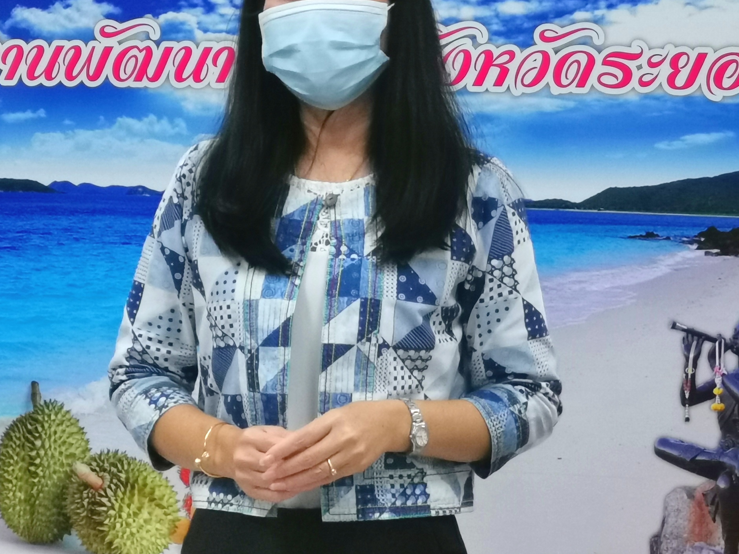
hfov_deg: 15.6
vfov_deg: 11.7
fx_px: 2690
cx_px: 270
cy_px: 110
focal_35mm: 126
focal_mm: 5.58
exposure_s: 1/100
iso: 200
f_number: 1.8
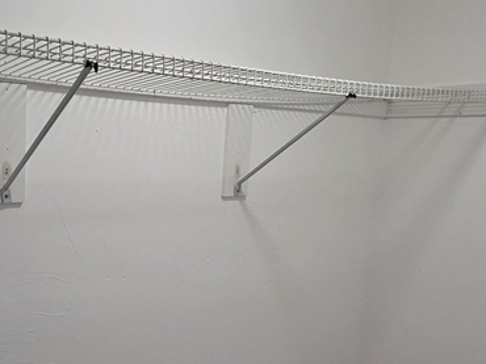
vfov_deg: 39.5
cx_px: 116
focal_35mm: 36
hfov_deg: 49.1
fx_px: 505
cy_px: 217
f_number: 1.9
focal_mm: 2.2
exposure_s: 1/120
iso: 250
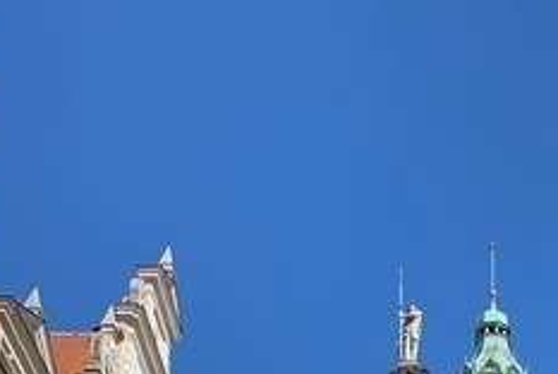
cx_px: 426
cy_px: 722
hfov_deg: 22.6
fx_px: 1381
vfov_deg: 13.4
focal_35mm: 89
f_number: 1.8
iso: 25
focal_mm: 4.25
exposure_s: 1/1387
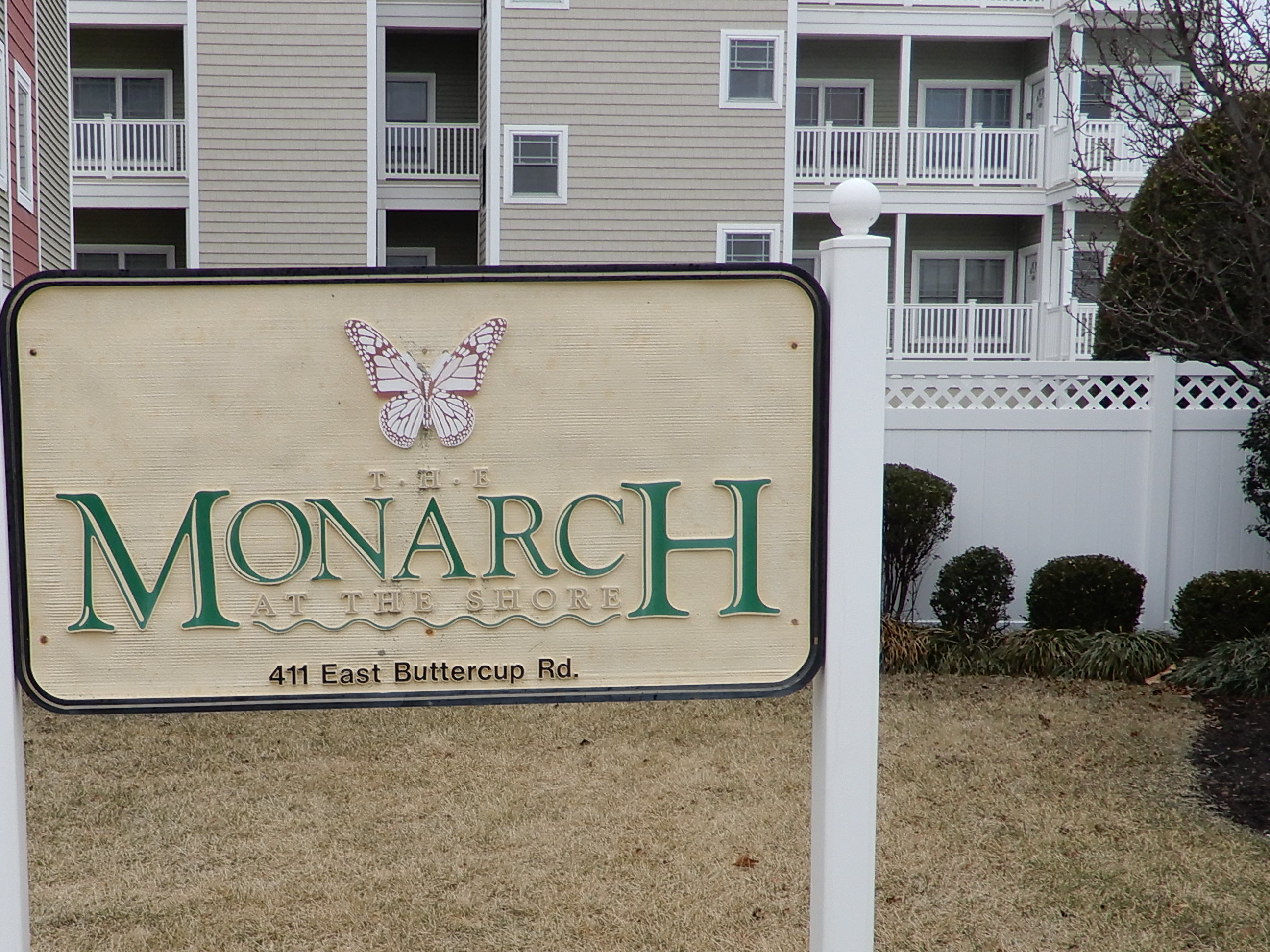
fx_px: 2055
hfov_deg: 34.1
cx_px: 450
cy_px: 706
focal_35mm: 56
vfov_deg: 25.8
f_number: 3.5
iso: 80
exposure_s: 1/250
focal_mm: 5
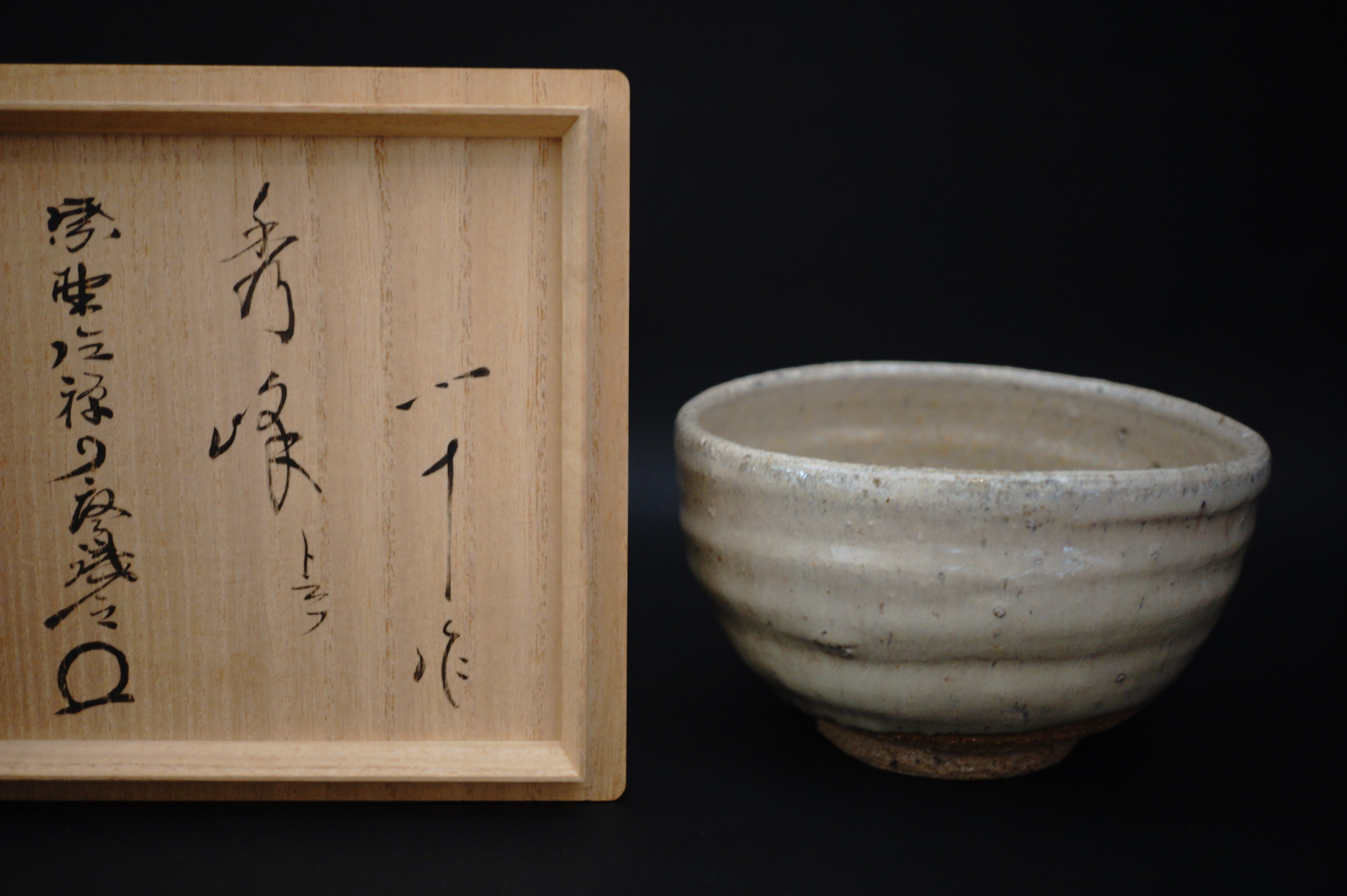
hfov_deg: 43.6
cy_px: 448
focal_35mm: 45
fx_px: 1682
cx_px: 674
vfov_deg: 29.8
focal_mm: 30
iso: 800
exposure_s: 1/2.5
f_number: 3.5
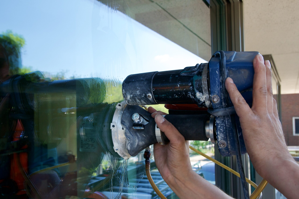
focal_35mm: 36
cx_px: 150
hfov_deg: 53.2
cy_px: 100
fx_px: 299
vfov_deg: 36.8
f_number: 6.3
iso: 400
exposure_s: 1/160
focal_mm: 24
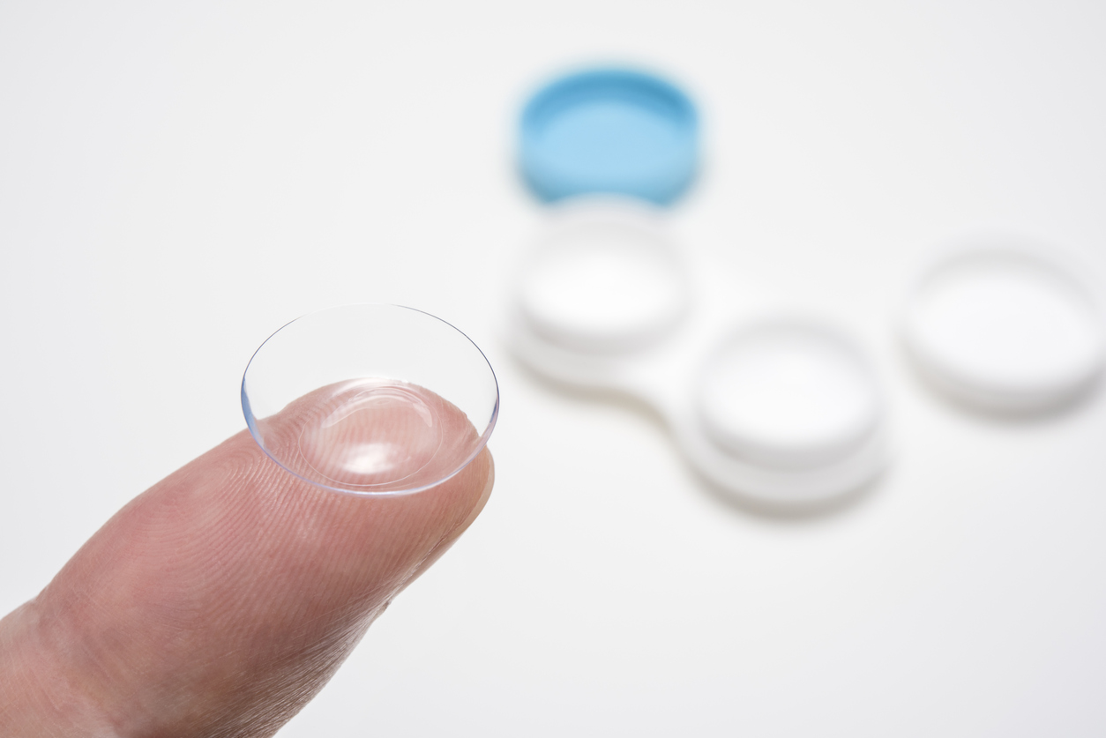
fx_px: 1844
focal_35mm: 60
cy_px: 369
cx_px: 553
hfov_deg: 33.4
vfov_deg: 22.6
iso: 100
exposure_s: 1/125
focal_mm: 60
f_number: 22
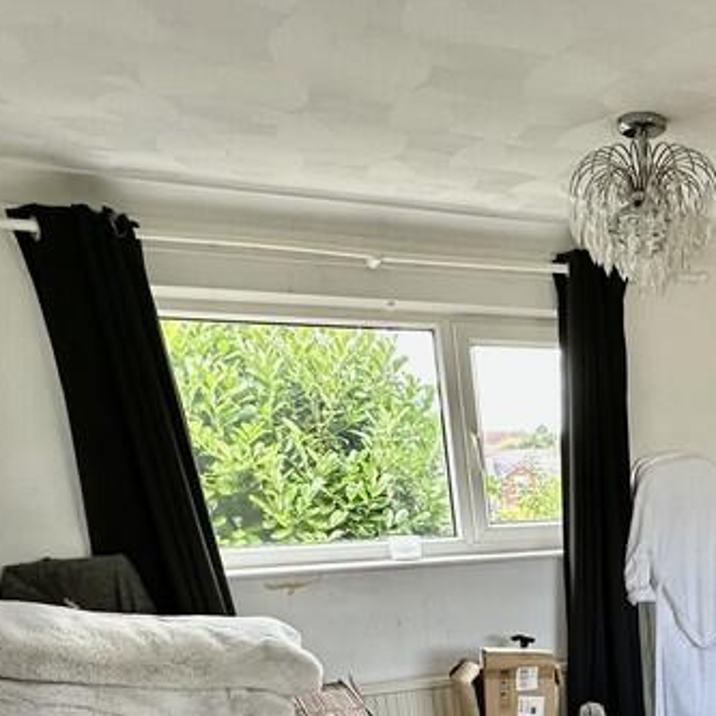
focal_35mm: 38
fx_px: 889
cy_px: 819
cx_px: 707
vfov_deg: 36.0
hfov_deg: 39.1
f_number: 2.2
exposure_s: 1/99
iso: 80
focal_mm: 2.22
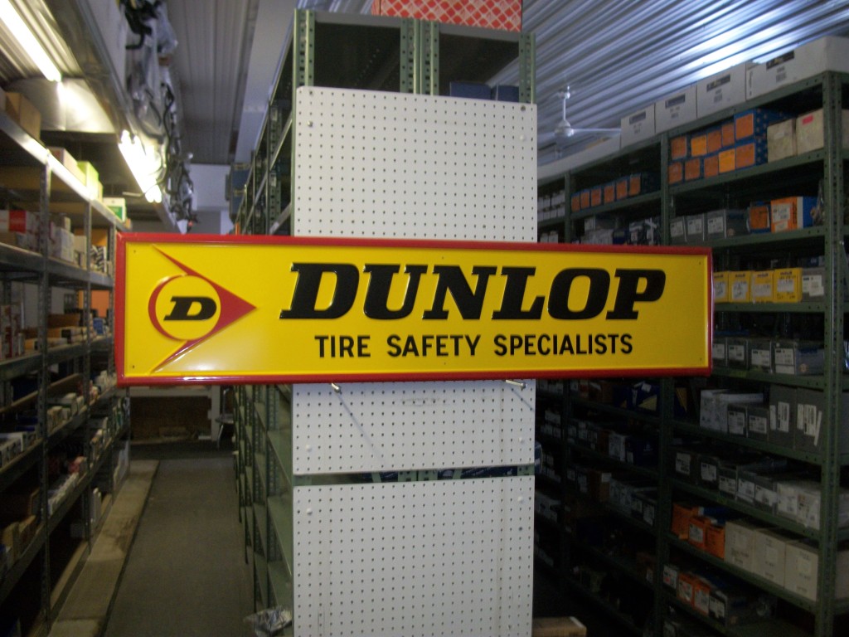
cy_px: 318
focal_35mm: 32
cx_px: 424
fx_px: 785
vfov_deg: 44.2
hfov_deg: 56.8
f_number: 2.9
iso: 160
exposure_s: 1/30
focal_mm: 5.7
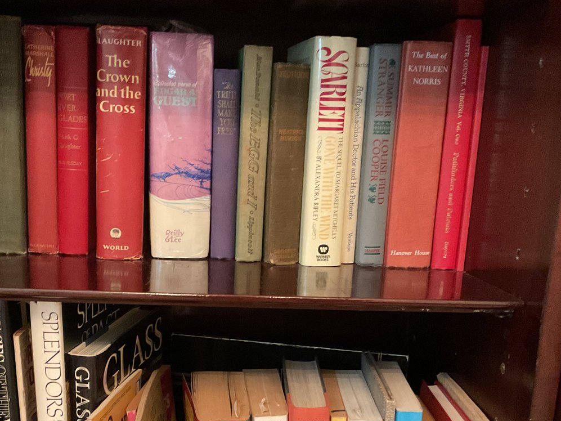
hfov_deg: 42.8
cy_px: 310
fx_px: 713
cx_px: 233
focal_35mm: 44
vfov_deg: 32.3
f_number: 1.8
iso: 500
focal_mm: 3
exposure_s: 1/30
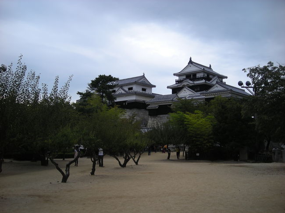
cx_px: 142
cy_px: 106
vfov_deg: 37.7
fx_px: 313
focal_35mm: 38
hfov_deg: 49.0
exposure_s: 1/114
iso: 50
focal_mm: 6.3
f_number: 3.2
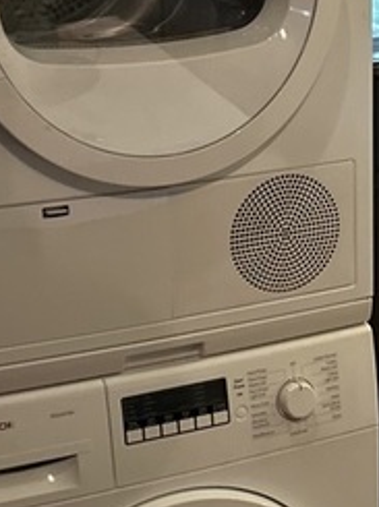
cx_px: 383
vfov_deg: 18.6
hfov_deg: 13.7
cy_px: 228
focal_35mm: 106
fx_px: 1551
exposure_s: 1/60
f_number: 1.78
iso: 500
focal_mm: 6.86
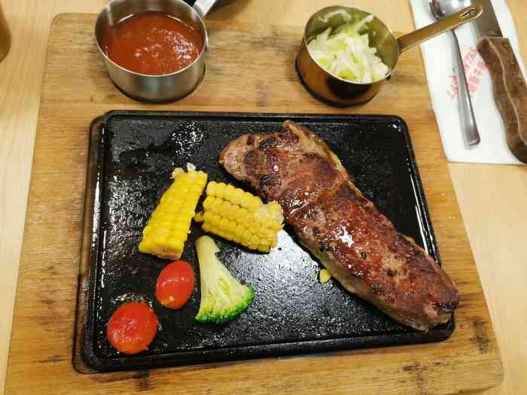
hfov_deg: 67.3
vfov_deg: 53.1
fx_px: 396
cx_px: 264
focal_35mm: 26
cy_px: 198
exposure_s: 1/33.3
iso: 400
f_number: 1.8
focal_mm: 4.75
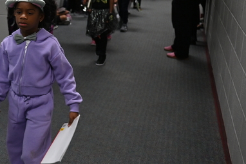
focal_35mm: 60
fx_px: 412
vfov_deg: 22.1
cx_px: -40
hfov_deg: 29.2
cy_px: 25
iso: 320
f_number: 1.7
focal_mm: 15
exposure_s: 1/200
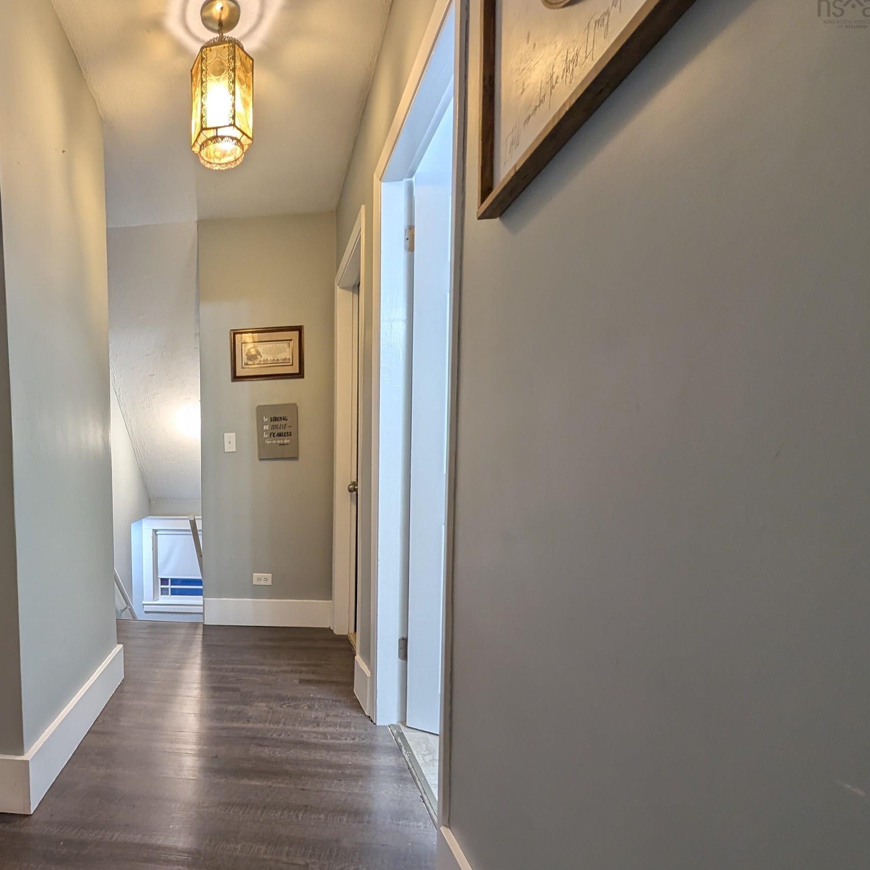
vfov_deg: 83.3
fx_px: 483
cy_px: 508
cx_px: 199
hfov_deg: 76.6
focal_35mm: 17
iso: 50
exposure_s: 1/30
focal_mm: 2.02
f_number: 1.7
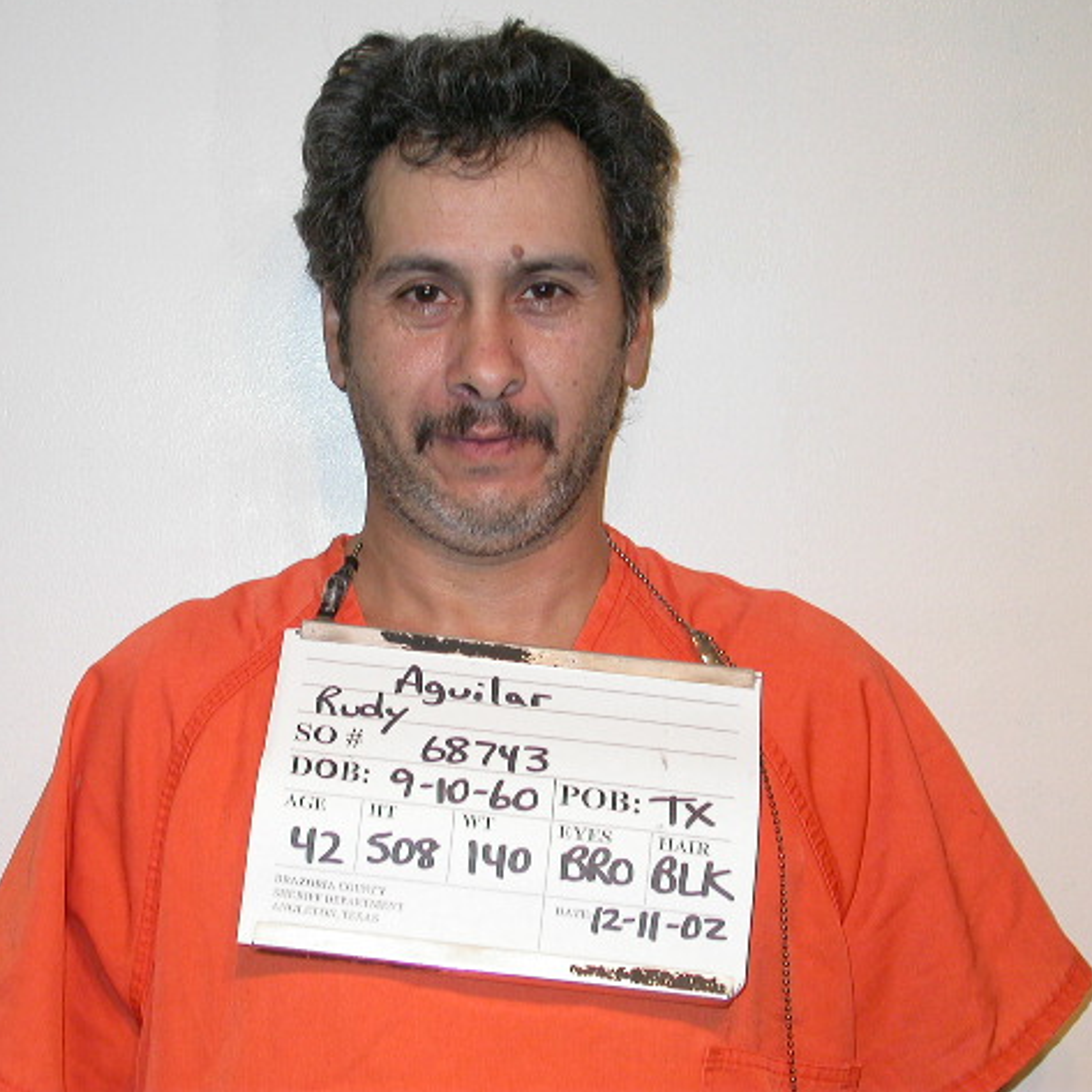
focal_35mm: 73
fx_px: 2605
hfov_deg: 23.6
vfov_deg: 23.7
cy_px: 540
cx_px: 404
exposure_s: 1/60.3
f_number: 3.1
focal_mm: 12.7
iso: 100
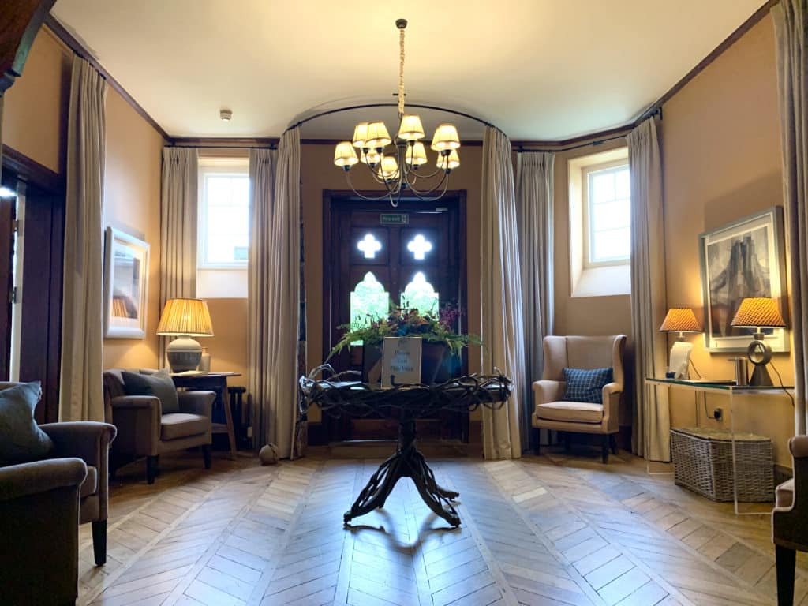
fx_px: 607
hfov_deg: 67.3
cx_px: 404
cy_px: 303
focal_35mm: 26
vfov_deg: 53.1
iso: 250
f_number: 1.8
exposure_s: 1/50
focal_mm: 4.25
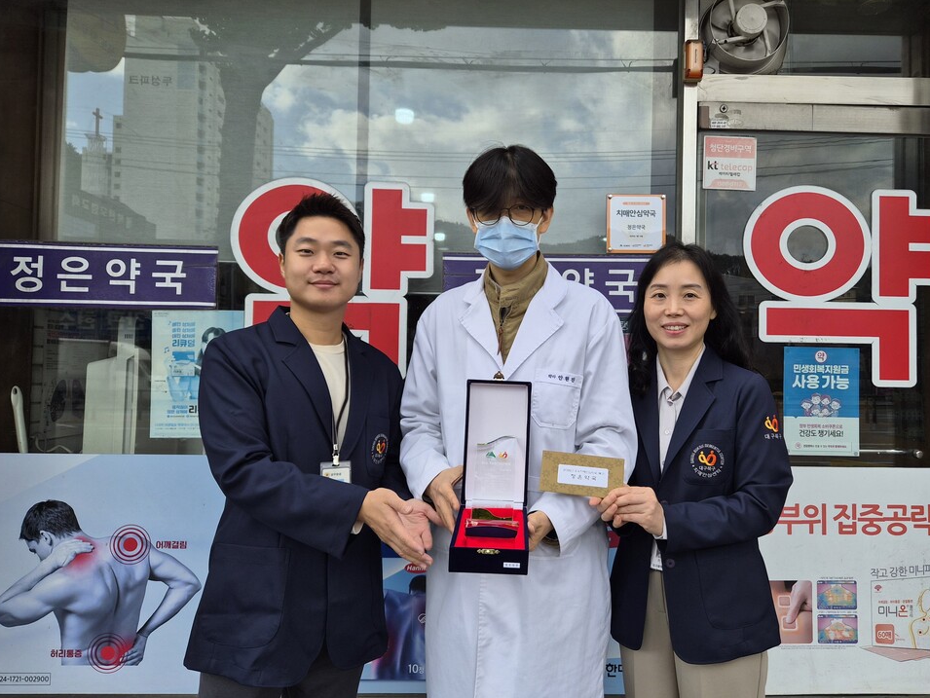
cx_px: 515
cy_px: 353
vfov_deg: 53.1
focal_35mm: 26
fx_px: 699
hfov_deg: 67.1
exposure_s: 1/1980
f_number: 1.8
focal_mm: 5.4
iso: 80
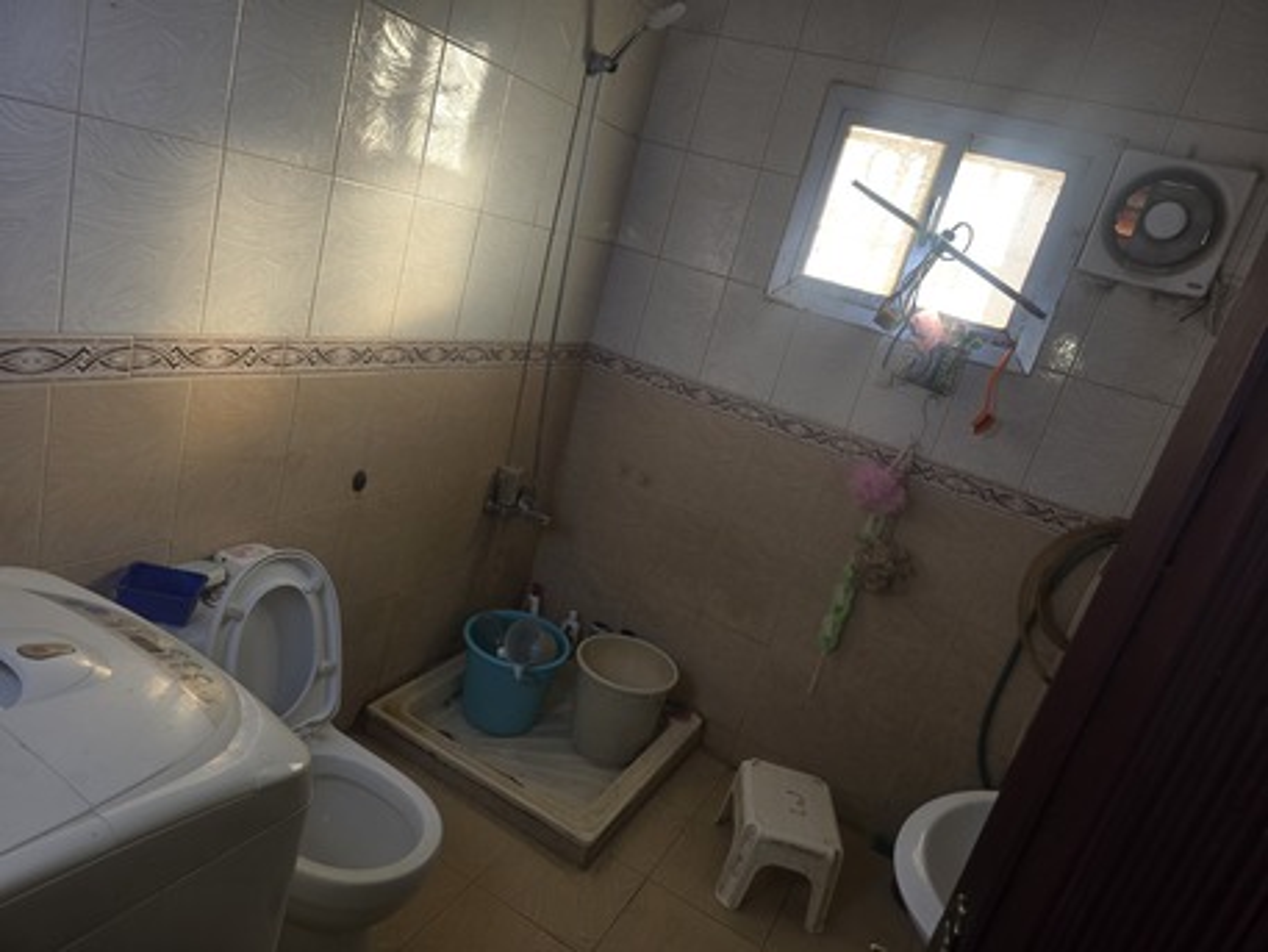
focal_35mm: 23
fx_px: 843
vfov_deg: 58.9
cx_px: 634
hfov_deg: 73.9
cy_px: 476
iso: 12
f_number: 1.7
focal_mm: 6.3
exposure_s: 1/60
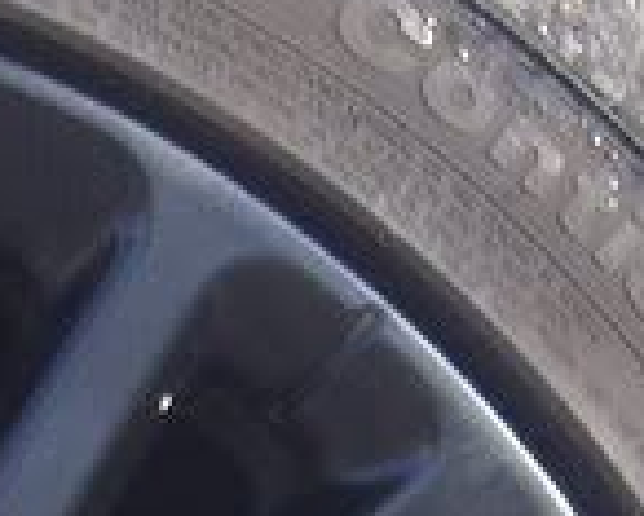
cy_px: 1129
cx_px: -472
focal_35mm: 362
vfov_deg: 4.2
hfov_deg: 5.3
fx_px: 6904
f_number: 3.5
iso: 80
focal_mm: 11
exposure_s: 1/350
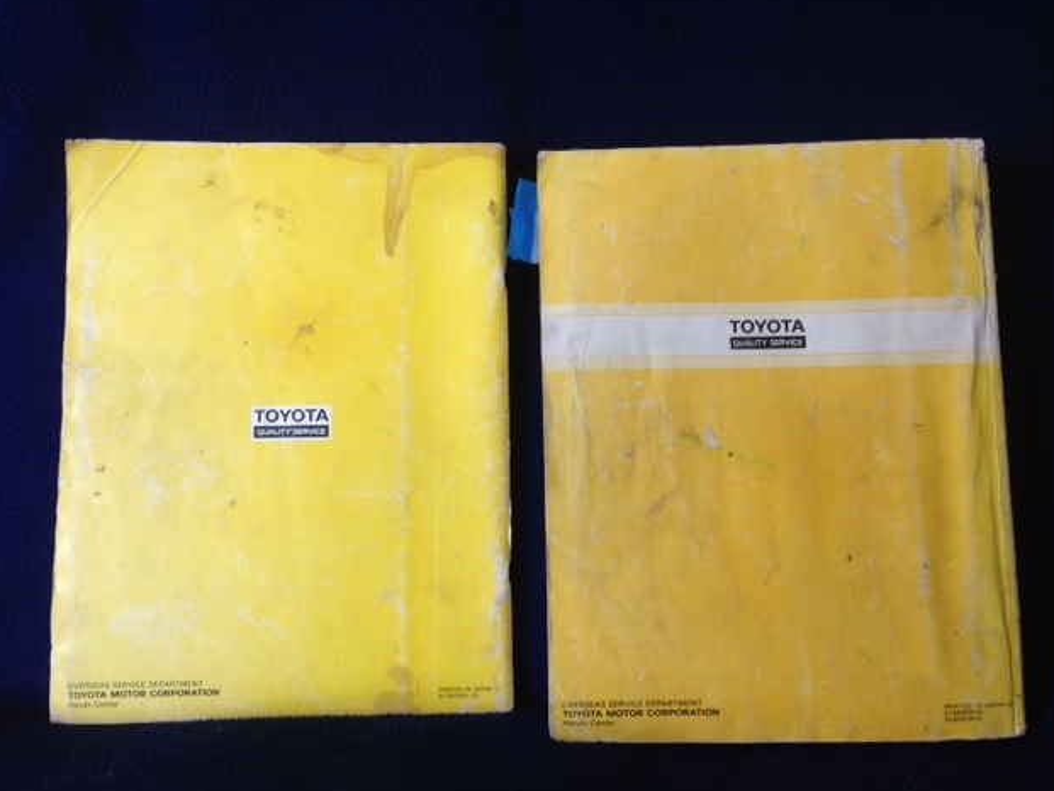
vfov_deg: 41.8
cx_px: 536
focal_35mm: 34
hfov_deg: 53.9
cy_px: 396
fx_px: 1035
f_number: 2.4
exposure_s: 1/20
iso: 64
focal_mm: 4.12
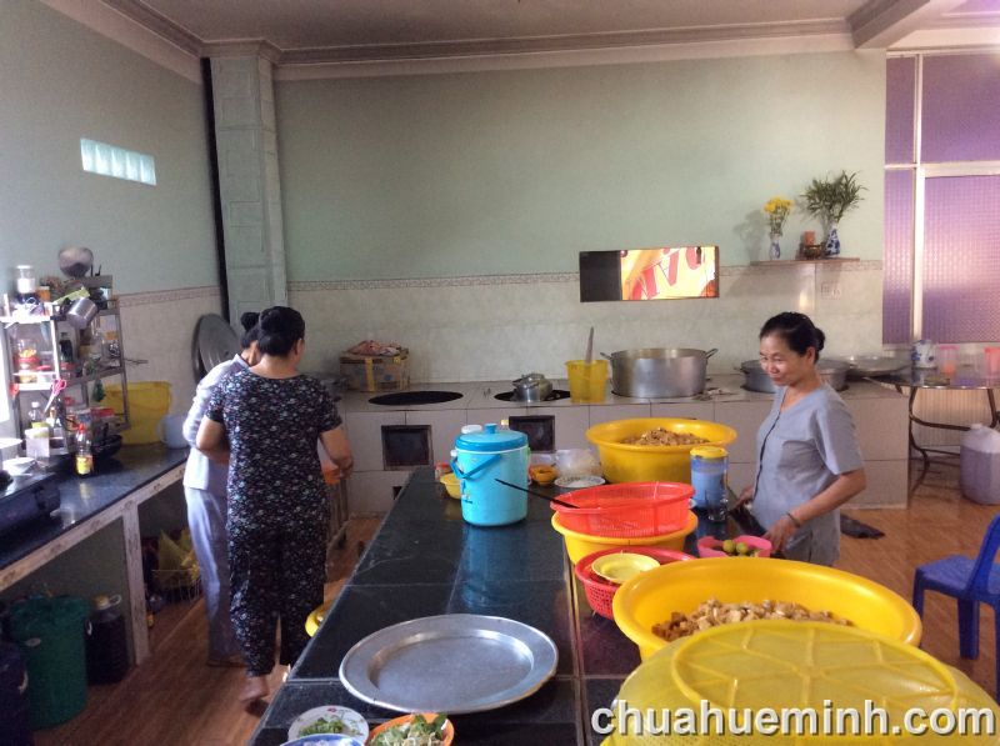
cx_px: 500
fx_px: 923
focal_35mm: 32
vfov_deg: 44.0
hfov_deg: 56.9
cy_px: 373
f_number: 2.4
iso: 125
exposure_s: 1/25
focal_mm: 3.3
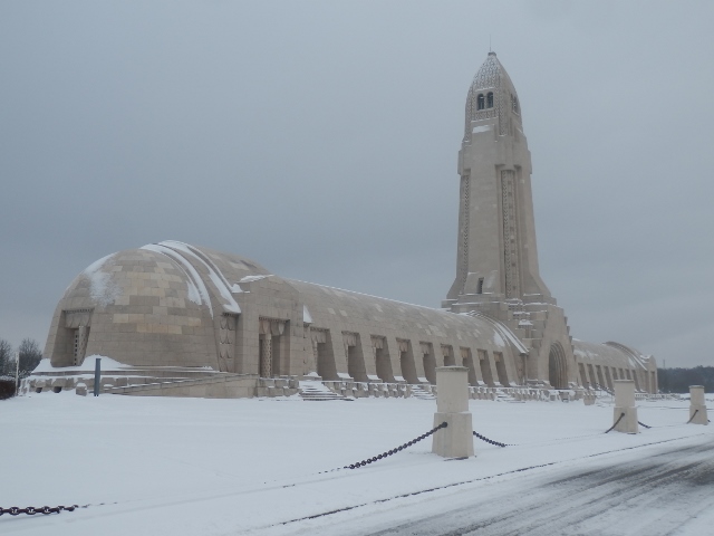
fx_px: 825
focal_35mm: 40
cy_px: 268
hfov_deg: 46.8
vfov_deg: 36.0
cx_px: 357
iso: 80
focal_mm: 7.3
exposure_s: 1/320
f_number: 3.7
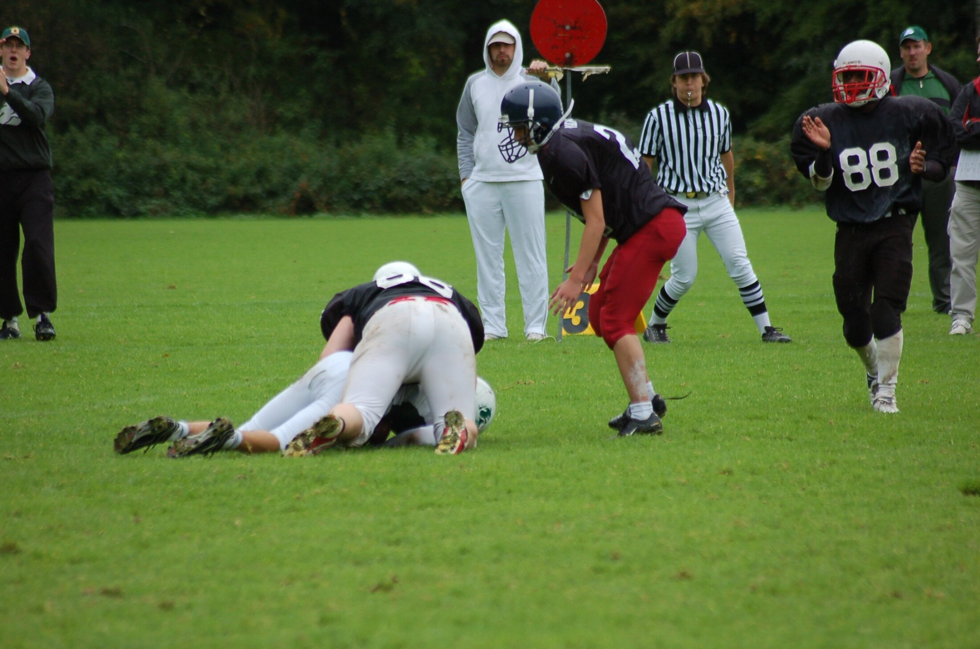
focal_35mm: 330
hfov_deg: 6.3
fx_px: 8966
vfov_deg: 4.1
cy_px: 324
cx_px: 490
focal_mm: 220
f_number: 5.3
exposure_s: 1/1000
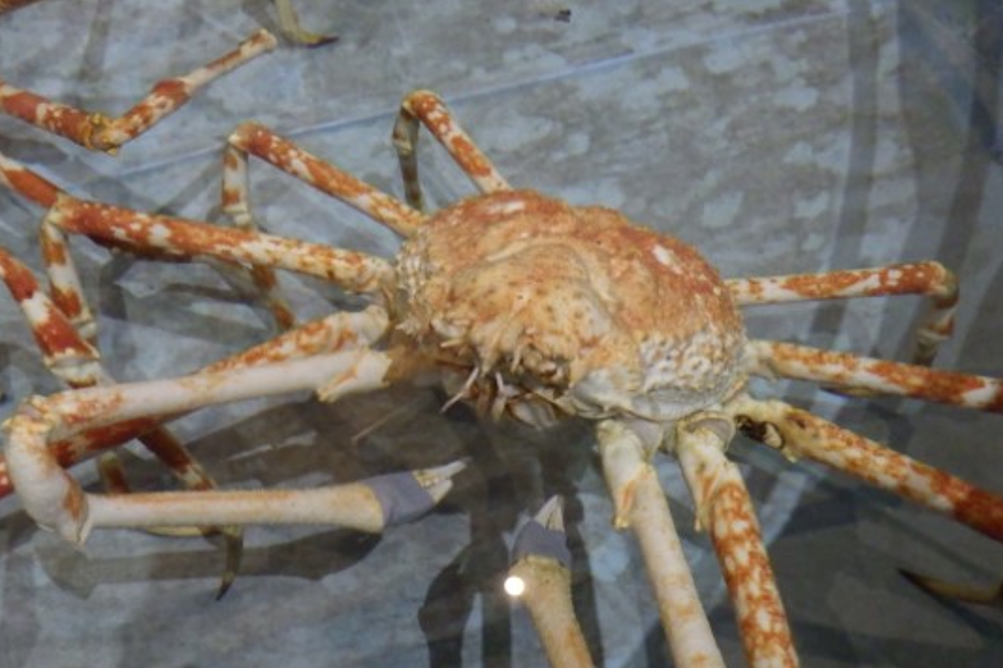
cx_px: 418
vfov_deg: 37.4
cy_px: 450
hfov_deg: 54.2
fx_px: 975
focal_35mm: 35
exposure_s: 1/30
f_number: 3.5
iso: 1600
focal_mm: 5
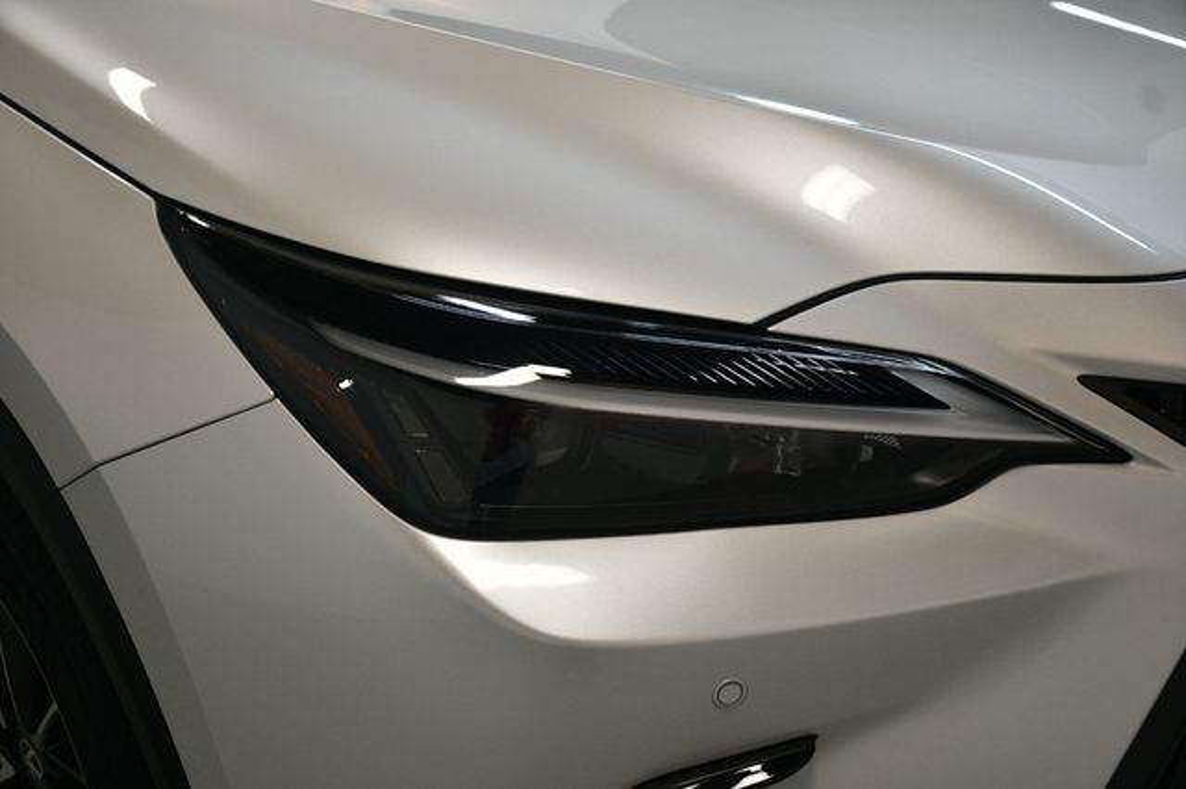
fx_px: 1482
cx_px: 593
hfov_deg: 43.6
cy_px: 394
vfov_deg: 29.8
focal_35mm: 45
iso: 800
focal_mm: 30
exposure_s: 1/200
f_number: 4
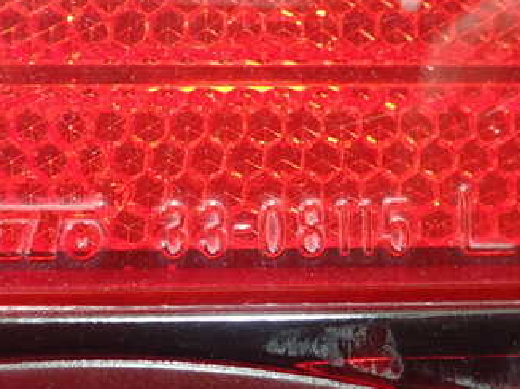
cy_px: 219
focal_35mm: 55
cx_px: 194
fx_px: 826
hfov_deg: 34.8
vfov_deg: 26.5
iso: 800
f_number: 2.3
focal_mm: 5.5
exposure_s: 1/60
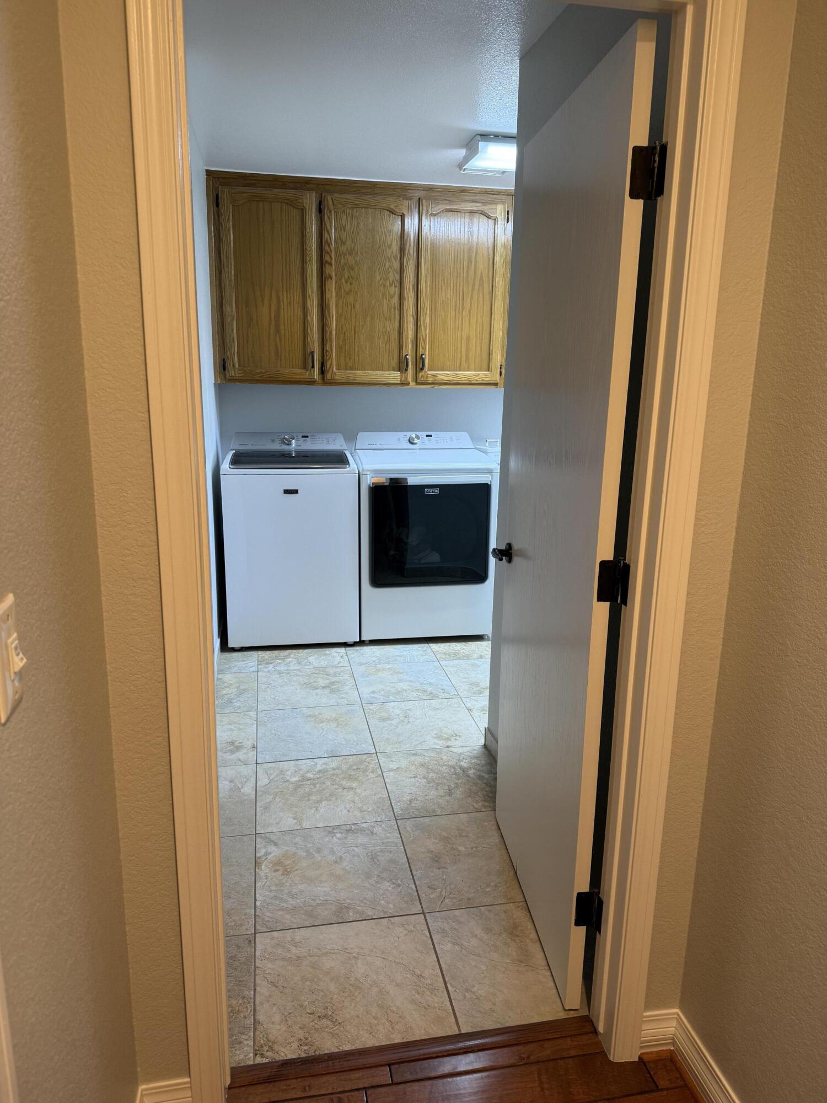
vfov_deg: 71.6
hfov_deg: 56.8
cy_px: 552
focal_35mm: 24
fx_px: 765
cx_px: 414
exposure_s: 1/60
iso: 160
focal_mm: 6.76
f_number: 1.78
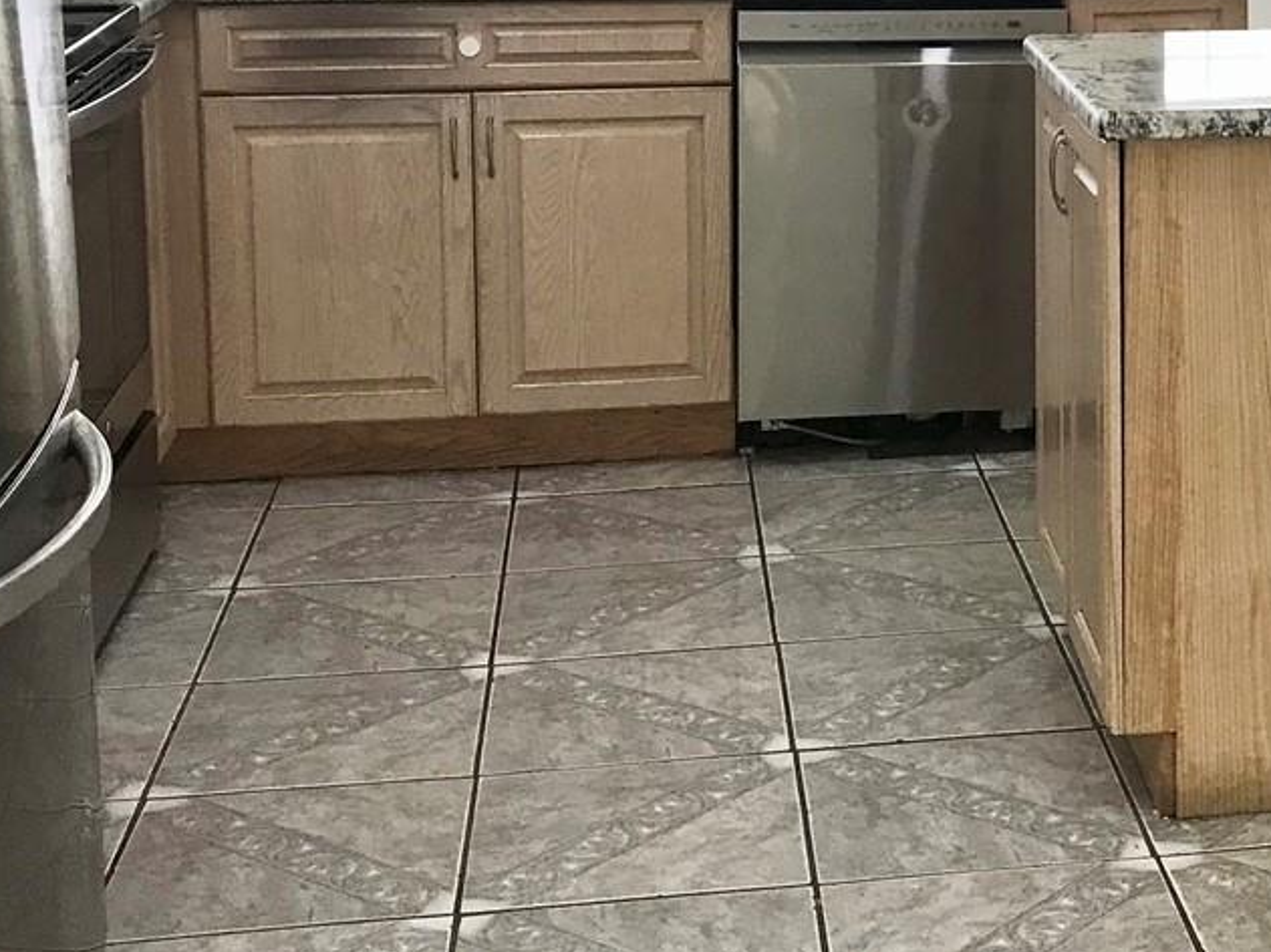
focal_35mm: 71
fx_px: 2606
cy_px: 62
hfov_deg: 26.4
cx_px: 1170
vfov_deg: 20.2
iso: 20
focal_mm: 3.99
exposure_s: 1/30
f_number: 1.8
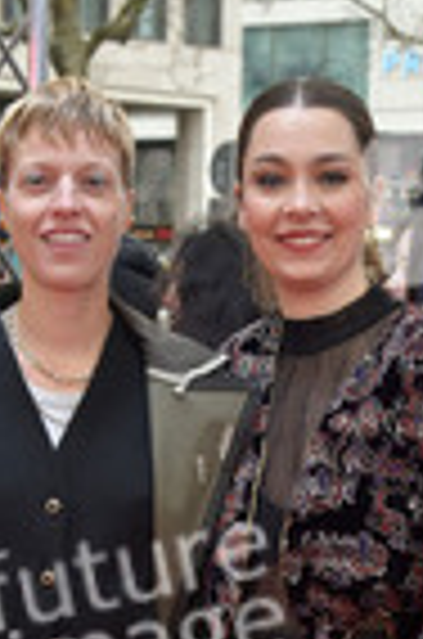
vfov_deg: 17.0
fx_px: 2001
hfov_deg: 12.1
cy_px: 855
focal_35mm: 113
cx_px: 184
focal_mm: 40
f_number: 5.6
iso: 1250
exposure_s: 1/200
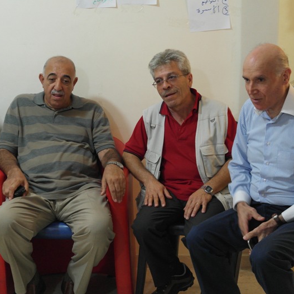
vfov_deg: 19.5
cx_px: 114
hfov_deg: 19.5
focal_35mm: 89
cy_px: 148
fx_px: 855
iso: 1600
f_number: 5
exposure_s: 1/30
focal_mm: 45
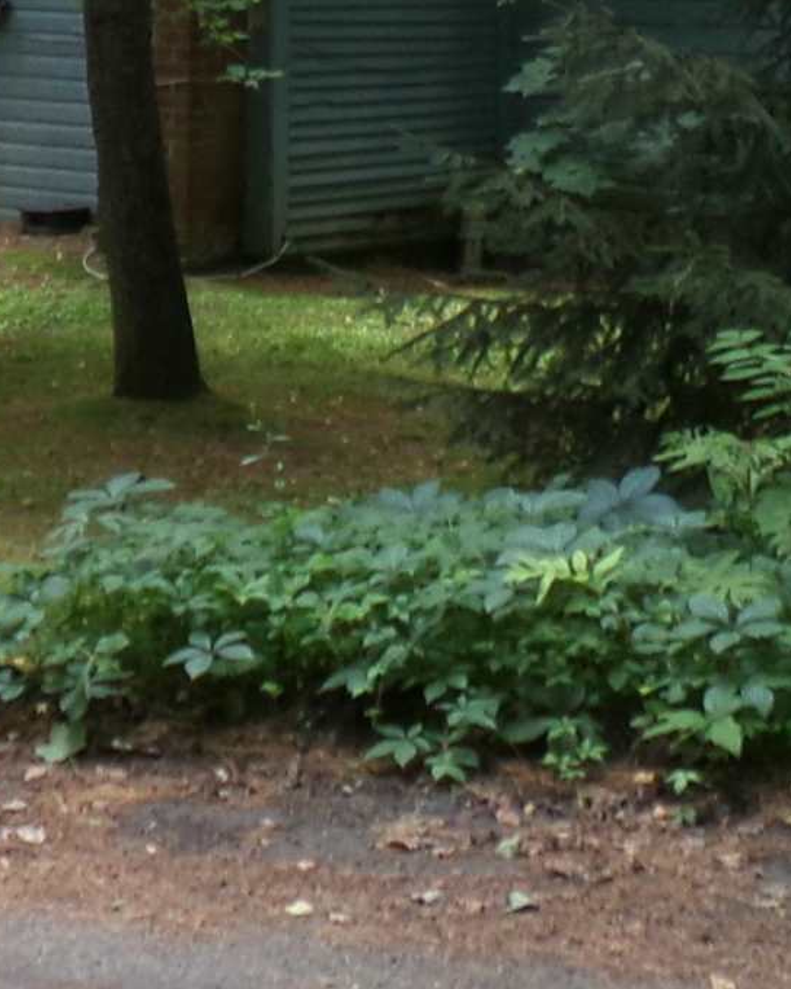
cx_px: 216
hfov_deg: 14.5
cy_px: -361
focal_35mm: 106
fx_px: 3103
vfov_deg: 16.9
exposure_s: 1/70
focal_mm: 4.3
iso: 100
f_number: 3.7
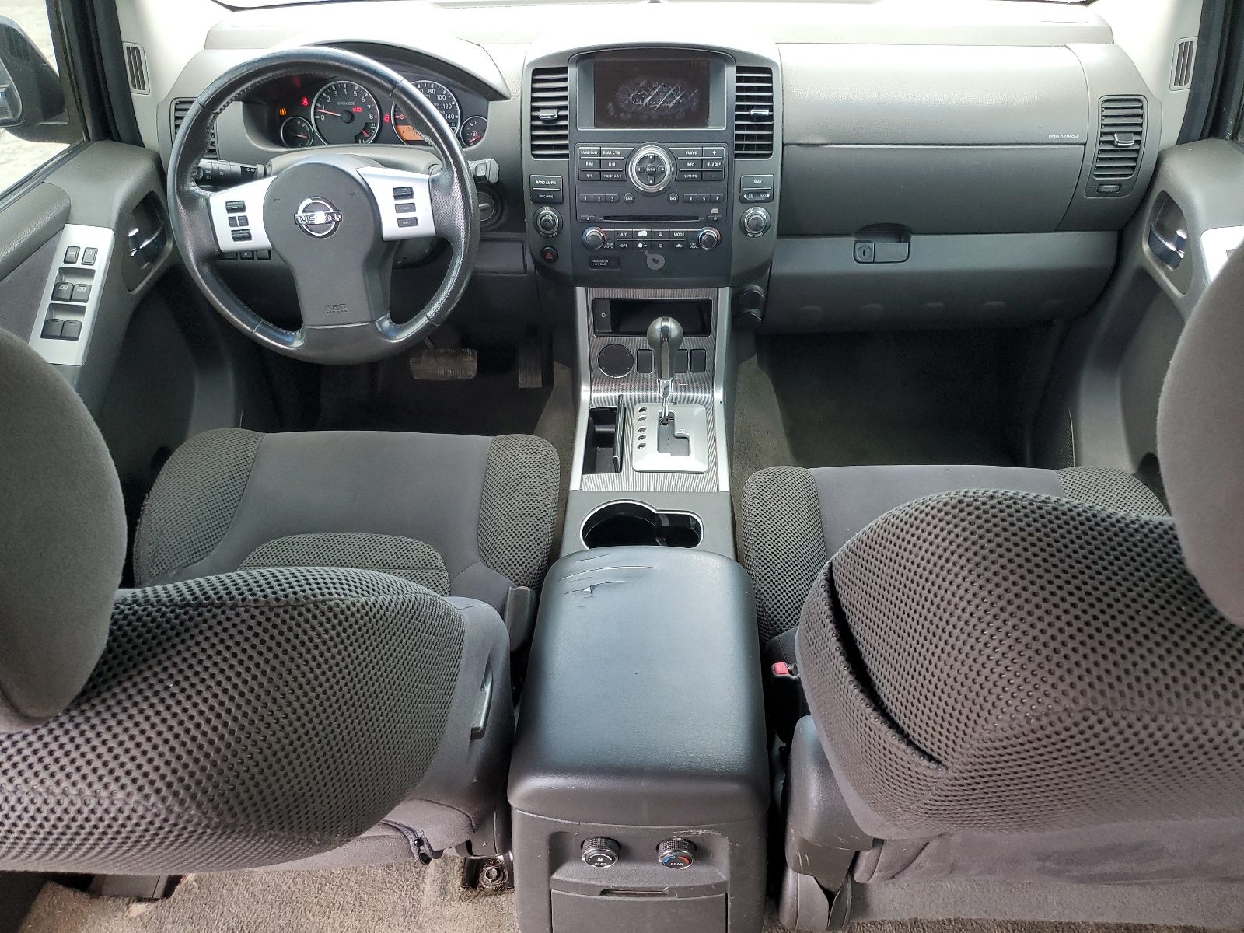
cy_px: 466
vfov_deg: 53.1
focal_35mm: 26
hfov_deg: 67.3
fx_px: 934
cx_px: 622
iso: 85
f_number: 1.5
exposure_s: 1/120
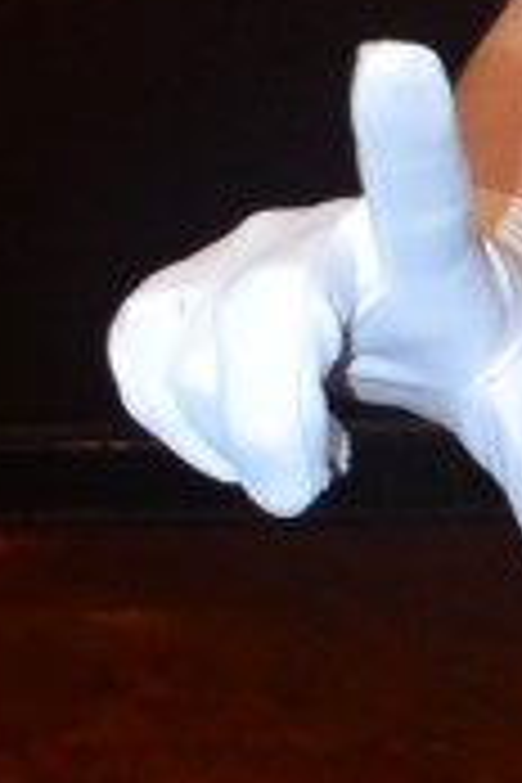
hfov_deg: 5.5
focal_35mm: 238
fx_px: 5176
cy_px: 436
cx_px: 1512
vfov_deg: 8.7
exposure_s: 1/60
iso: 3200
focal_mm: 24
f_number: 7.1
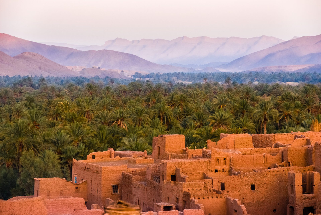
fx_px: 1500
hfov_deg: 12.2
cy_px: 108
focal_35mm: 168
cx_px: 160
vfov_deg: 8.2
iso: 320
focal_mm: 112
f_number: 8
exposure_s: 1/30
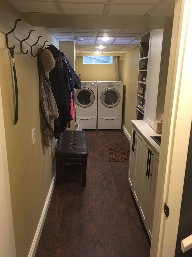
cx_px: 96
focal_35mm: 29
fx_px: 214
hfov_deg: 48.2
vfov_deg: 61.7
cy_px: 128
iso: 200
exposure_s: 1/30
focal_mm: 4.15
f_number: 2.2
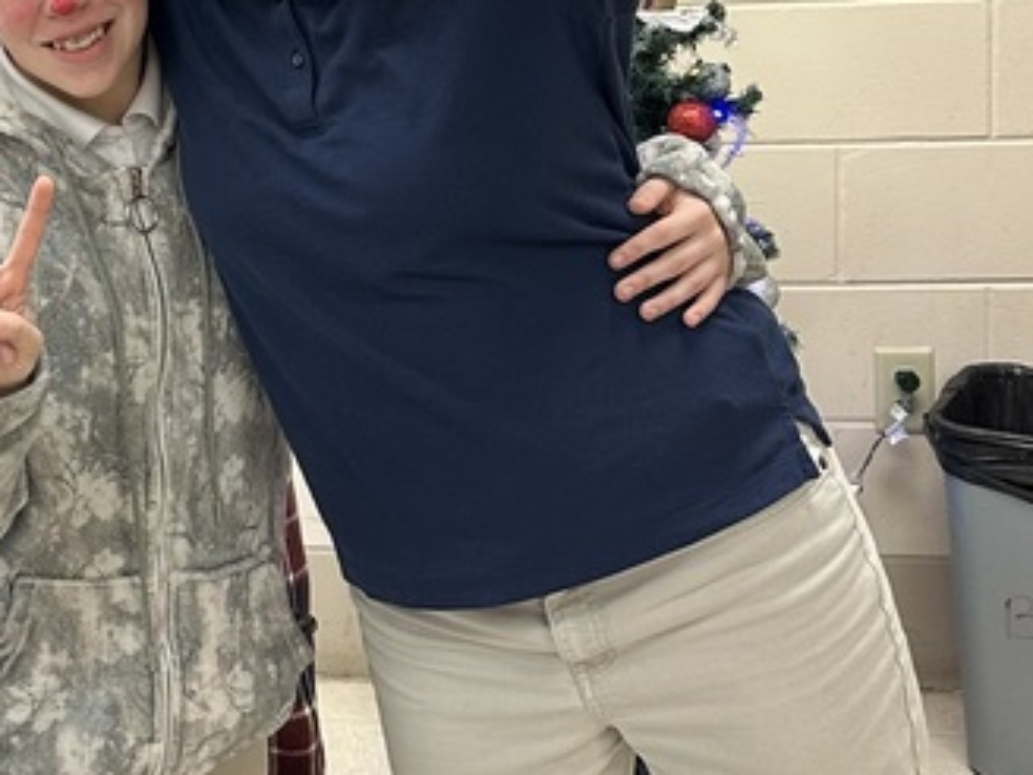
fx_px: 2238
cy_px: -66
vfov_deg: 18.9
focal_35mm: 75
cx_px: -139
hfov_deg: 24.1
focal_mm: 6.86
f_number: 1.78
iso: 125
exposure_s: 1/60
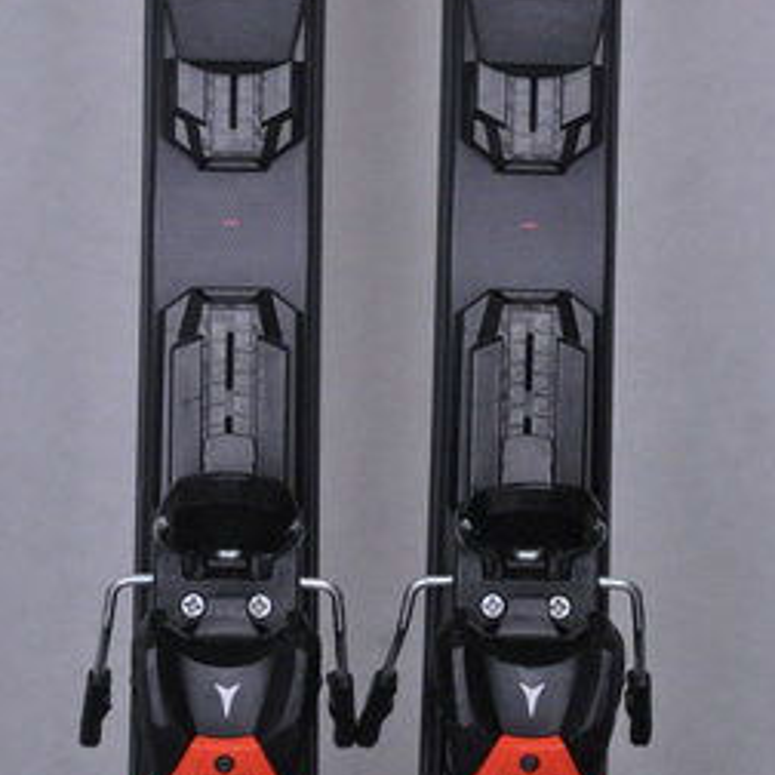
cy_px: 258
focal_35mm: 159
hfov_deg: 11.0
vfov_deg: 11.0
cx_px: 383
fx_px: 4027
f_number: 9.5
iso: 3200
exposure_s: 1/125
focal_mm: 70
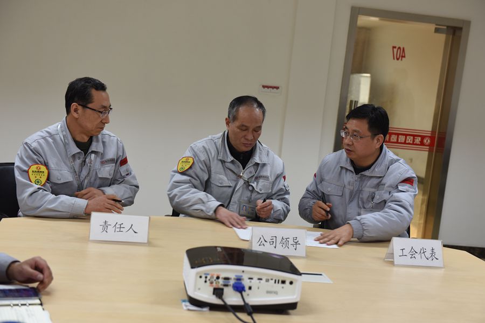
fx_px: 741
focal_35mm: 55
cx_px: 242
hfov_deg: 36.2
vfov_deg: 24.6
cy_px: 162
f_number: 4
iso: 640
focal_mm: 55
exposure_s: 1/80
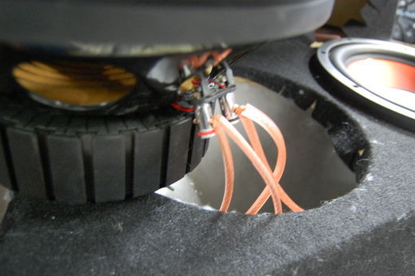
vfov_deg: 39.9
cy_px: 158
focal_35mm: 33
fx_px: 380
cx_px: 237
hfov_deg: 57.0
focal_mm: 18
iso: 1600
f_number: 3.5
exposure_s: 1/8
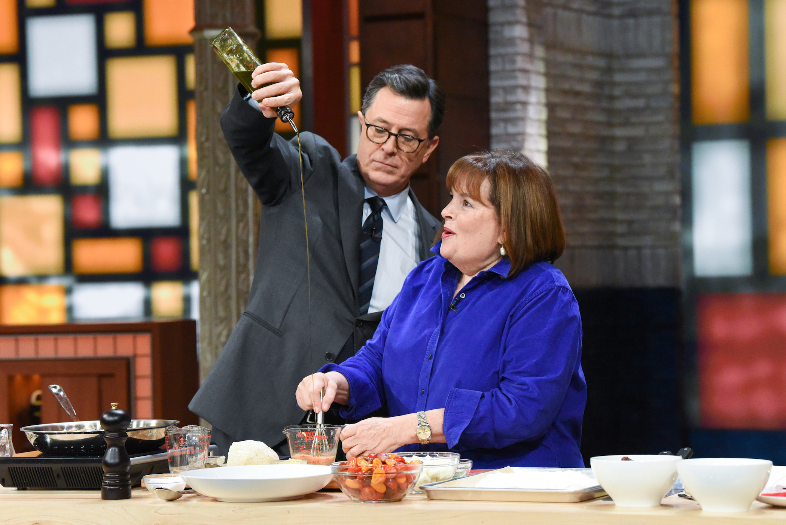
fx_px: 2403
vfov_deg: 12.5
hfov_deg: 18.6
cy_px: 262
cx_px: 393
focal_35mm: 110
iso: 6400
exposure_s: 1/200
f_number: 5.6
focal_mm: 110
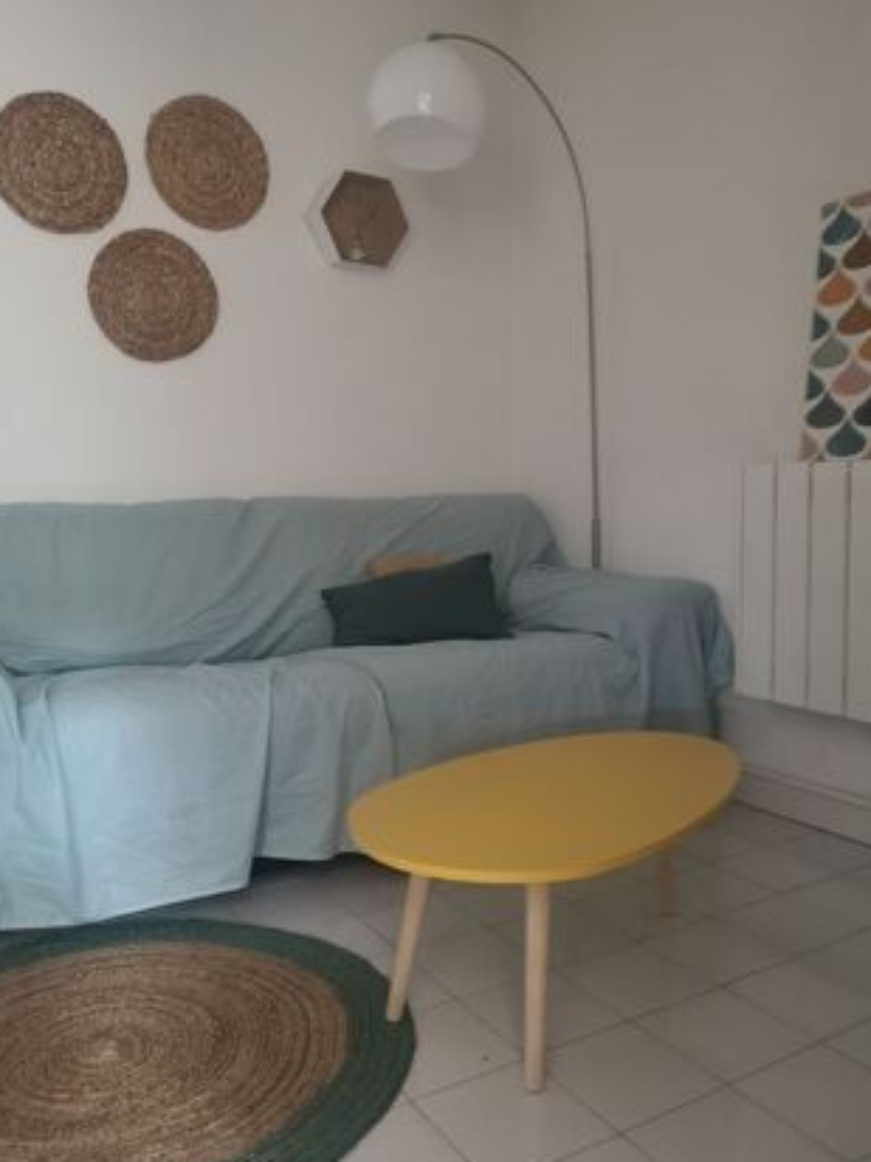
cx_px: 434
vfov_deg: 63.4
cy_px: 580
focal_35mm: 28
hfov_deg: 49.7
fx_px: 939
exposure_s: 1/20
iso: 500
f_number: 1.8
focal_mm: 3.95
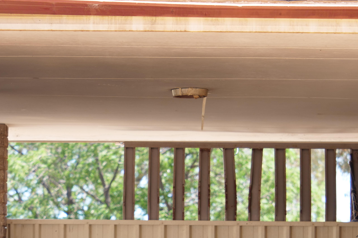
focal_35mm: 286
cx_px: 179
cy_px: 252
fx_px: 2844
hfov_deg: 7.2
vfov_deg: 4.8
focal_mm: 70
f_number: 3.2
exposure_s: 1/320
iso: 200
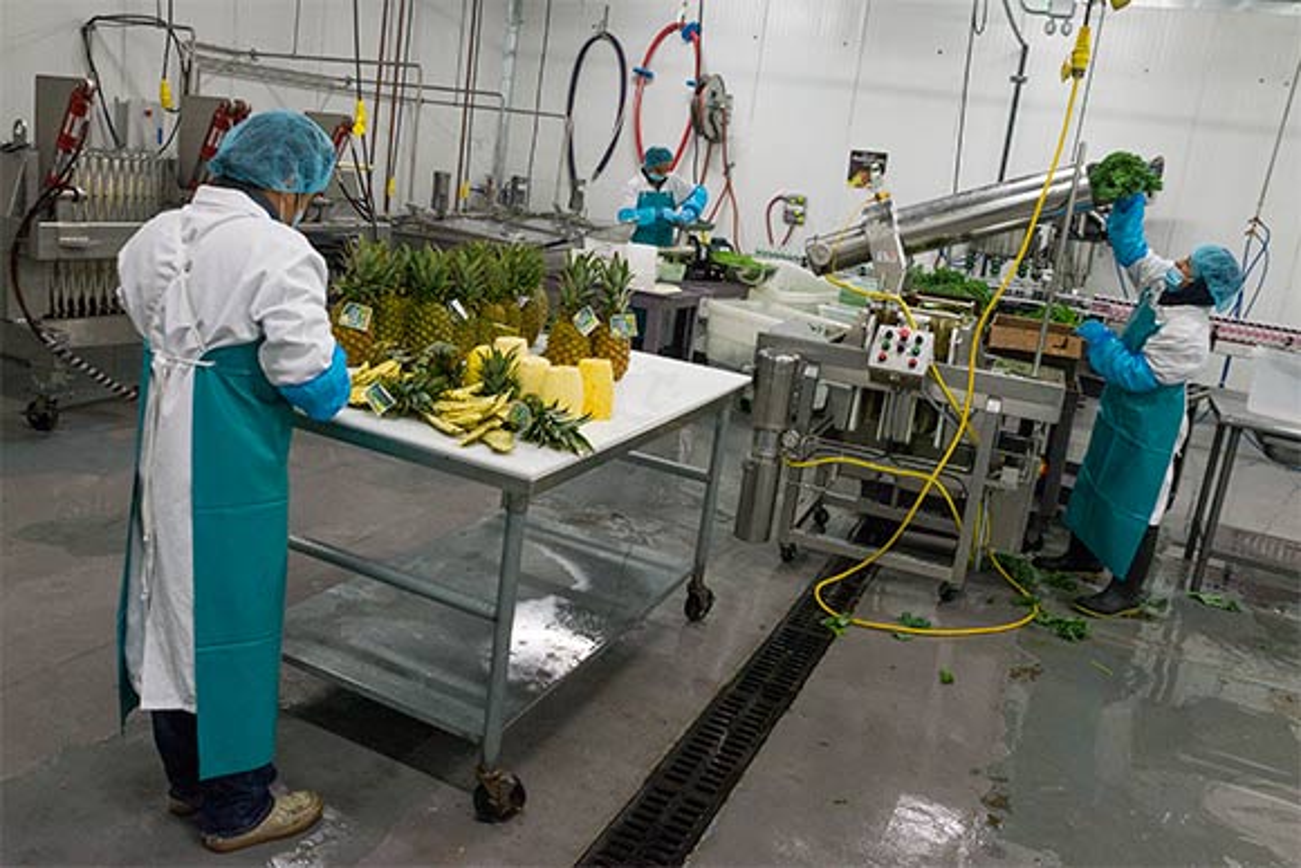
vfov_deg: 53.2
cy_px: 434
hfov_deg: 73.7
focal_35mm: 24
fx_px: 867
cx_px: 650
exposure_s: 1/180
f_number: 6.7
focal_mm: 24
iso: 1250
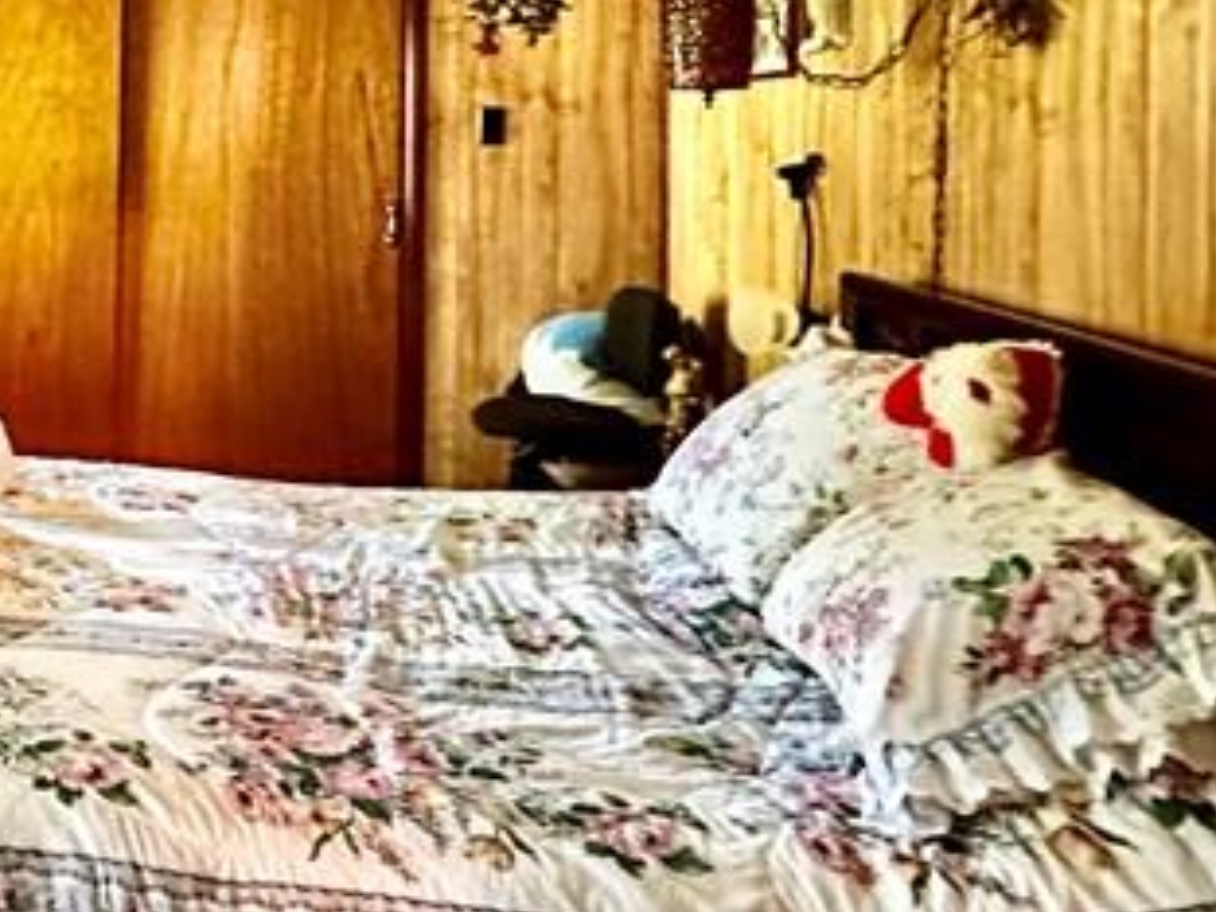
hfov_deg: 35.9
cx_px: -78
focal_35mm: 46
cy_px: 113
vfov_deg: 30.3
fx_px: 1616
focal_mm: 2.22
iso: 1600
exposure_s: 1/38
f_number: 2.2
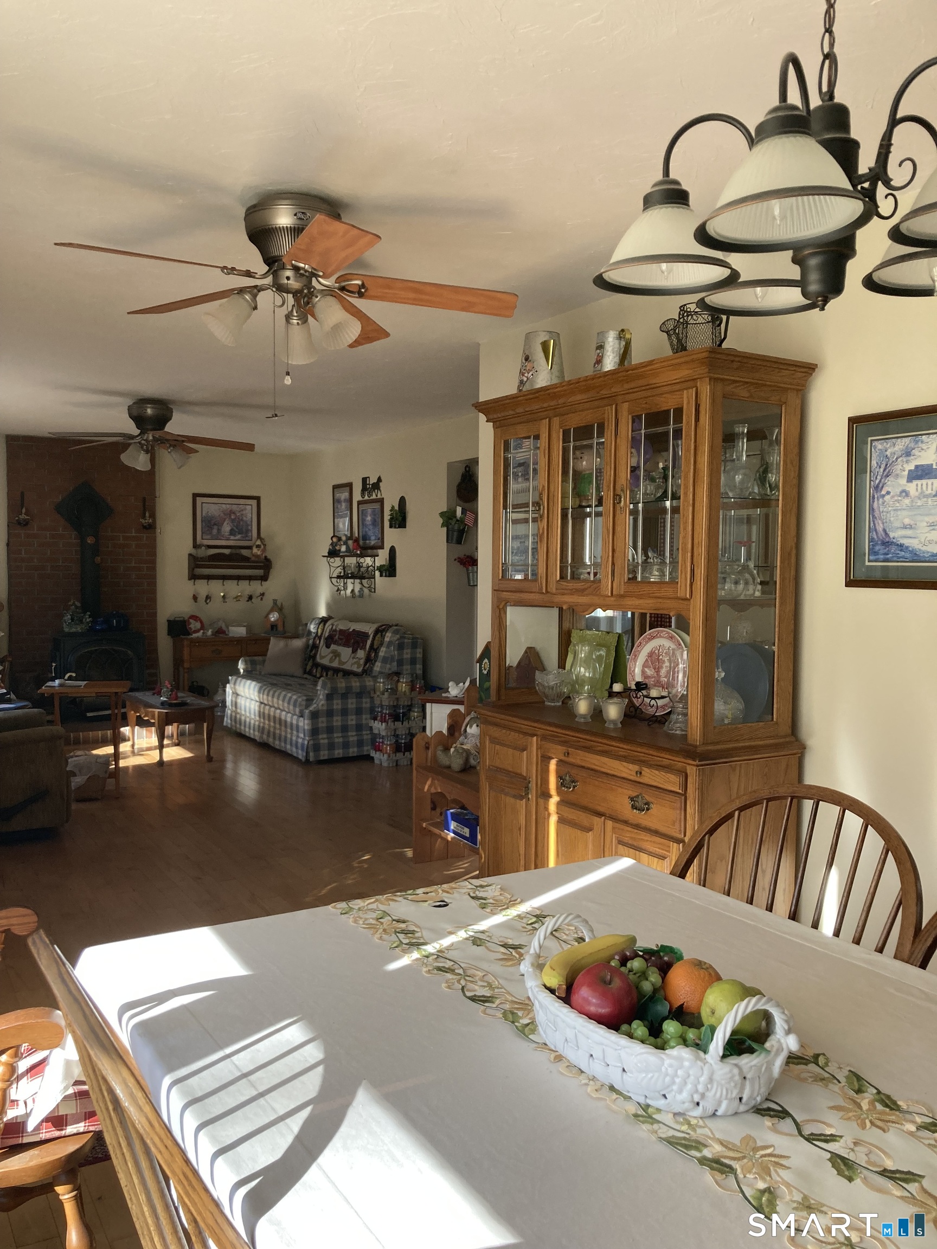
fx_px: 1011
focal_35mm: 28
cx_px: 468
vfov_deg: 63.4
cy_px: 624
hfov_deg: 49.7
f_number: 1.8
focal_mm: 3.99
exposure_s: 1/121
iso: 80
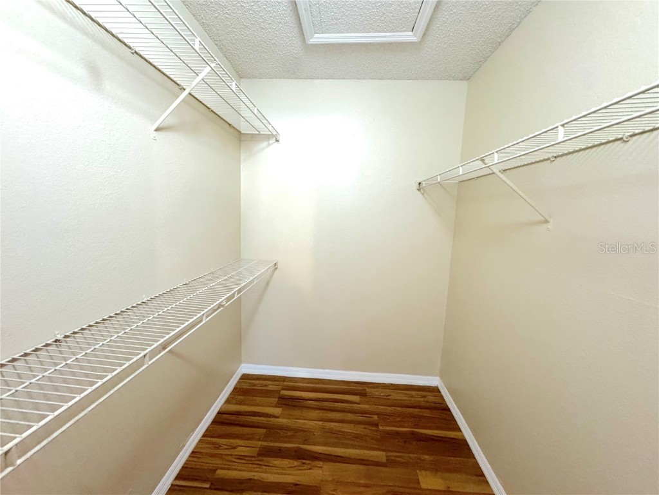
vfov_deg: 85.7
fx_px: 267
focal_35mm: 14
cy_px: 248
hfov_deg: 102.1
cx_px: 330
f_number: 2.2
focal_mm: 2.22
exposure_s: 1/60
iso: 400
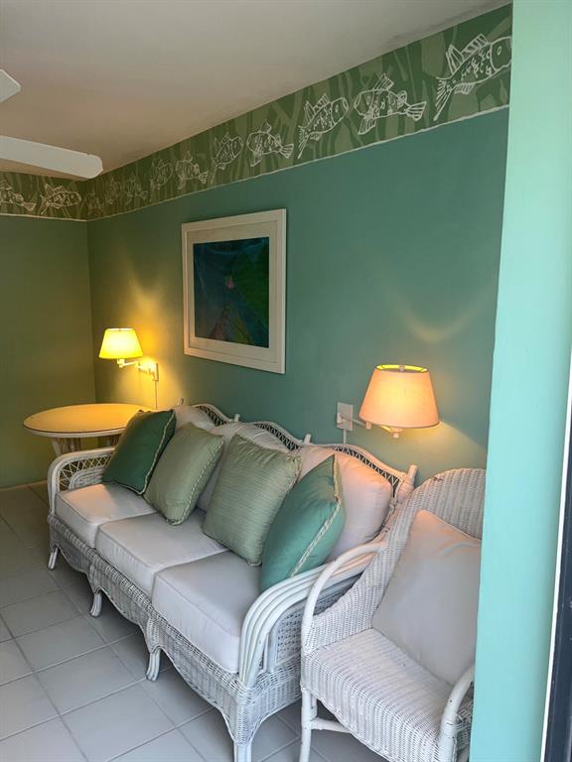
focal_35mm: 26
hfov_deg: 53.1
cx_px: 286
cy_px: 381
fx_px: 573
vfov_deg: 67.3
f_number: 1.6
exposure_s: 1/120
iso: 80
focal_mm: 5.1
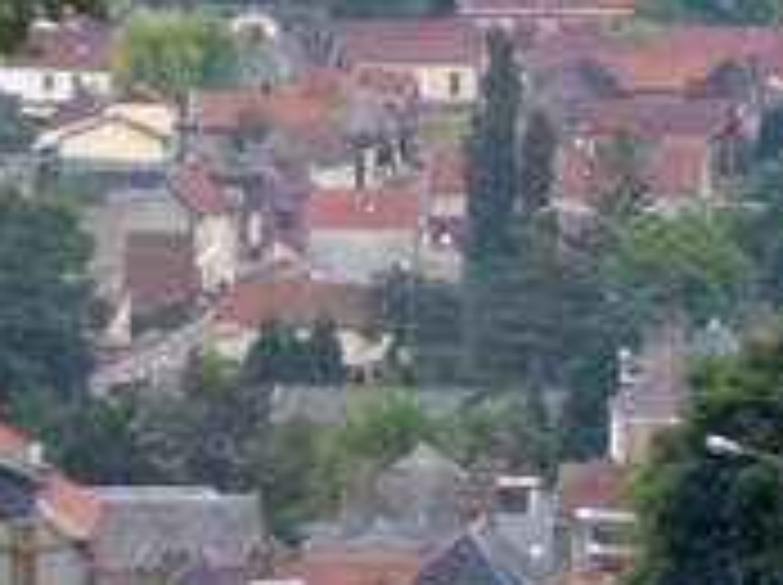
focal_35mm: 816
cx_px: 688
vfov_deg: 1.8
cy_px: 288
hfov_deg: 2.4
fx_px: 18432
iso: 100
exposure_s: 1/125
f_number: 5.6
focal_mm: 38.2
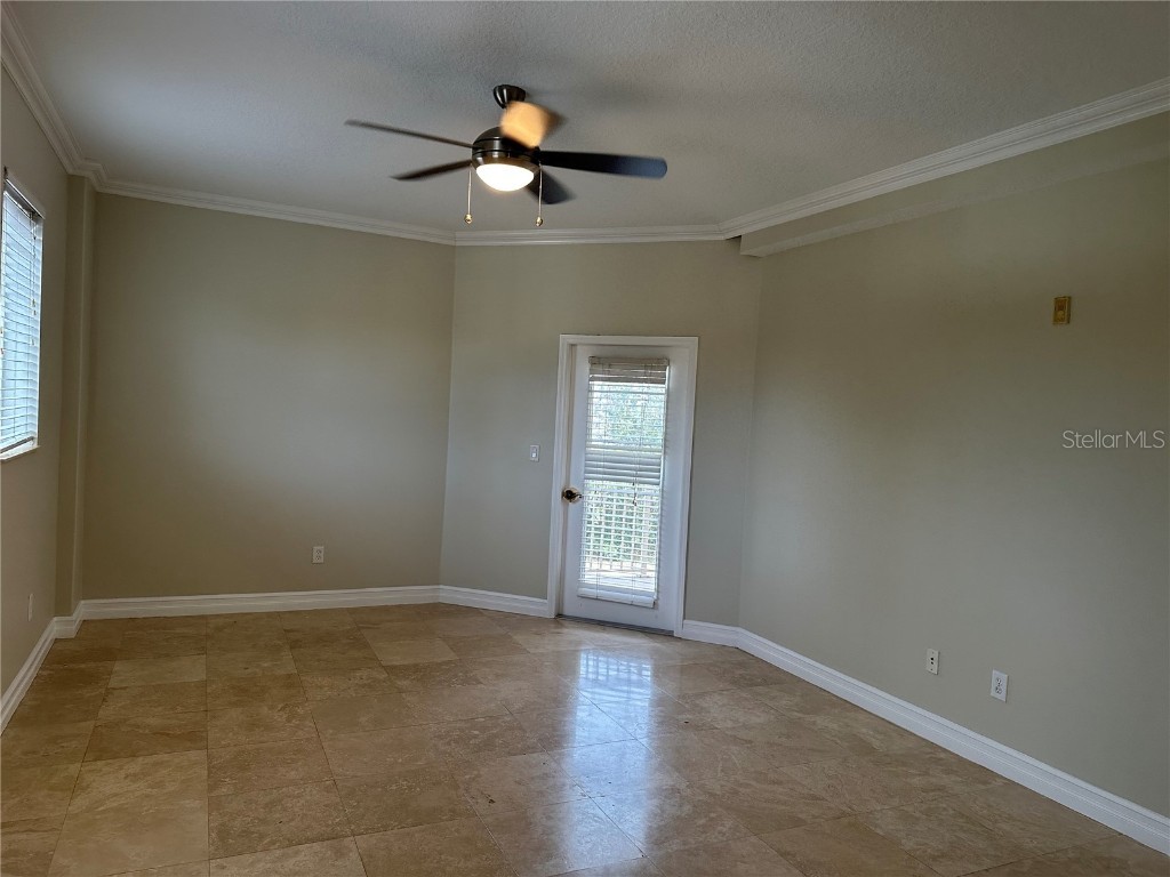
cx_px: 585
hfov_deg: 71.6
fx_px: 811
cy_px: 438
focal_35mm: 24
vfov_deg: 56.8
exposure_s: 1/120
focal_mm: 6.86
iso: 160
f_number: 1.78
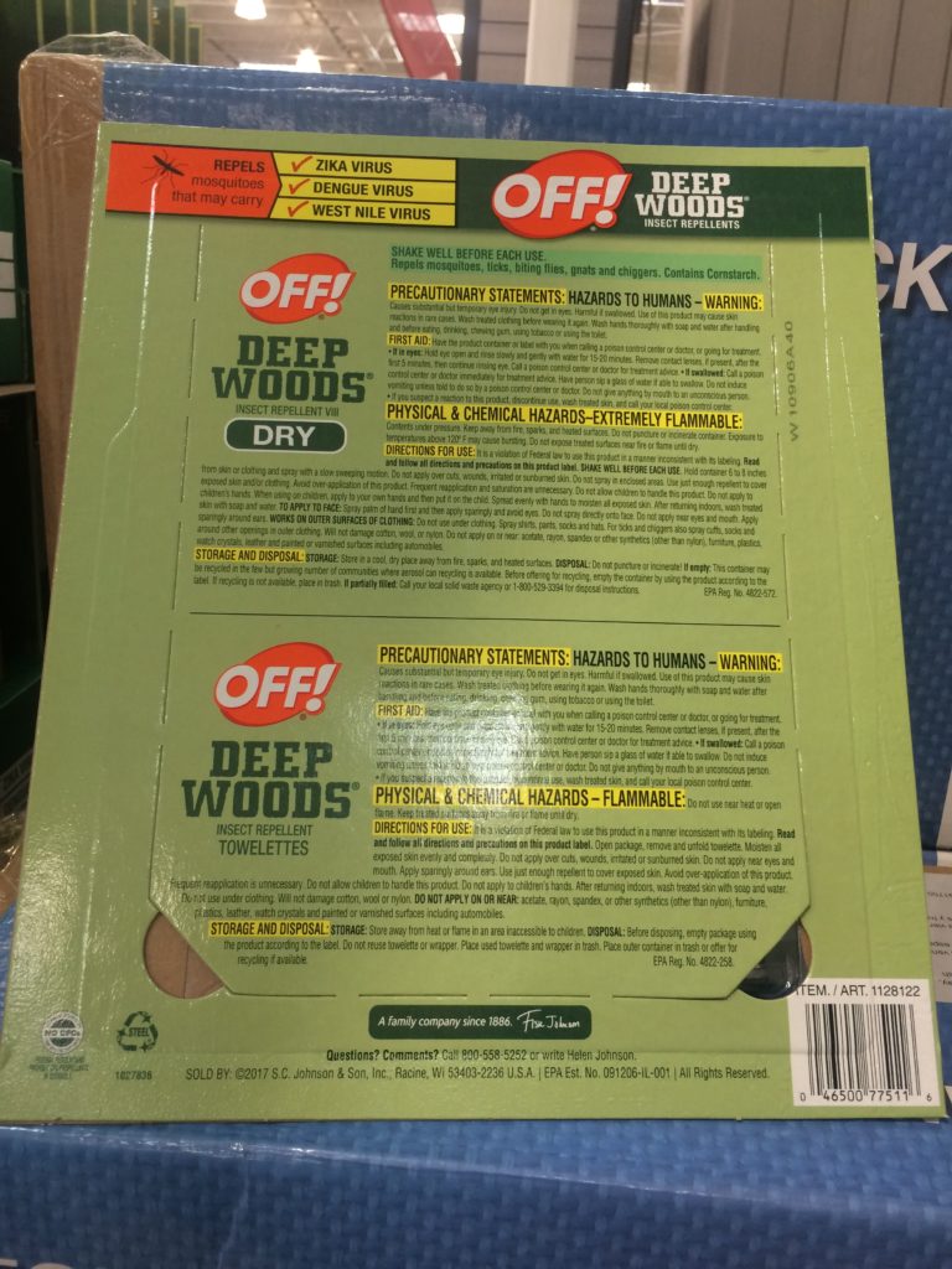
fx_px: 1063
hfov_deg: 48.2
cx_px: 476
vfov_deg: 61.7
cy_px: 634
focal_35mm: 29
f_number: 2.2
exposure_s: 1/30
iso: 80
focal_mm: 4.15
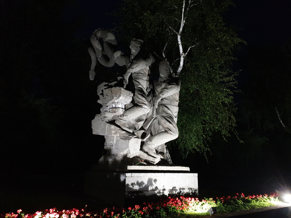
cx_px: 146
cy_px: 109
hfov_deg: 67.3
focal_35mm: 26
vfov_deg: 53.1
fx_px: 219
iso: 500
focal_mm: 4.3
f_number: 1.5
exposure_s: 1/25
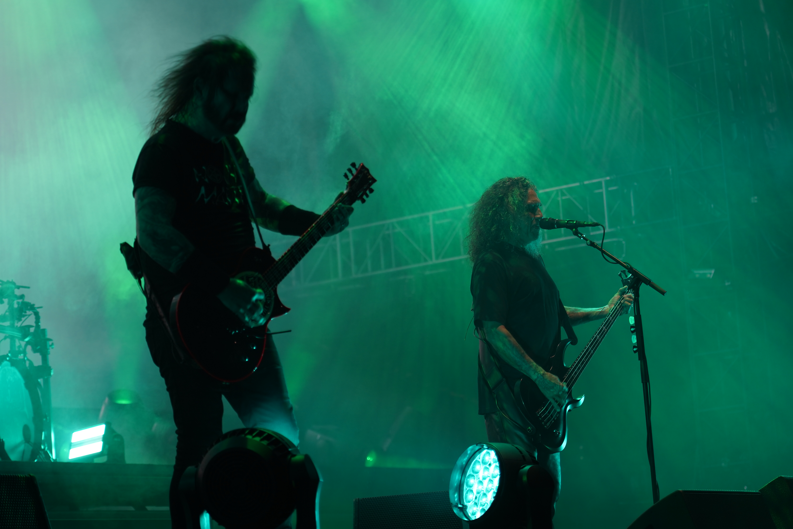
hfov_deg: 19.5
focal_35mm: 105
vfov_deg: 13.0
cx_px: 396
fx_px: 2313
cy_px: 264
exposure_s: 1/125
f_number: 4
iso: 400
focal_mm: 105
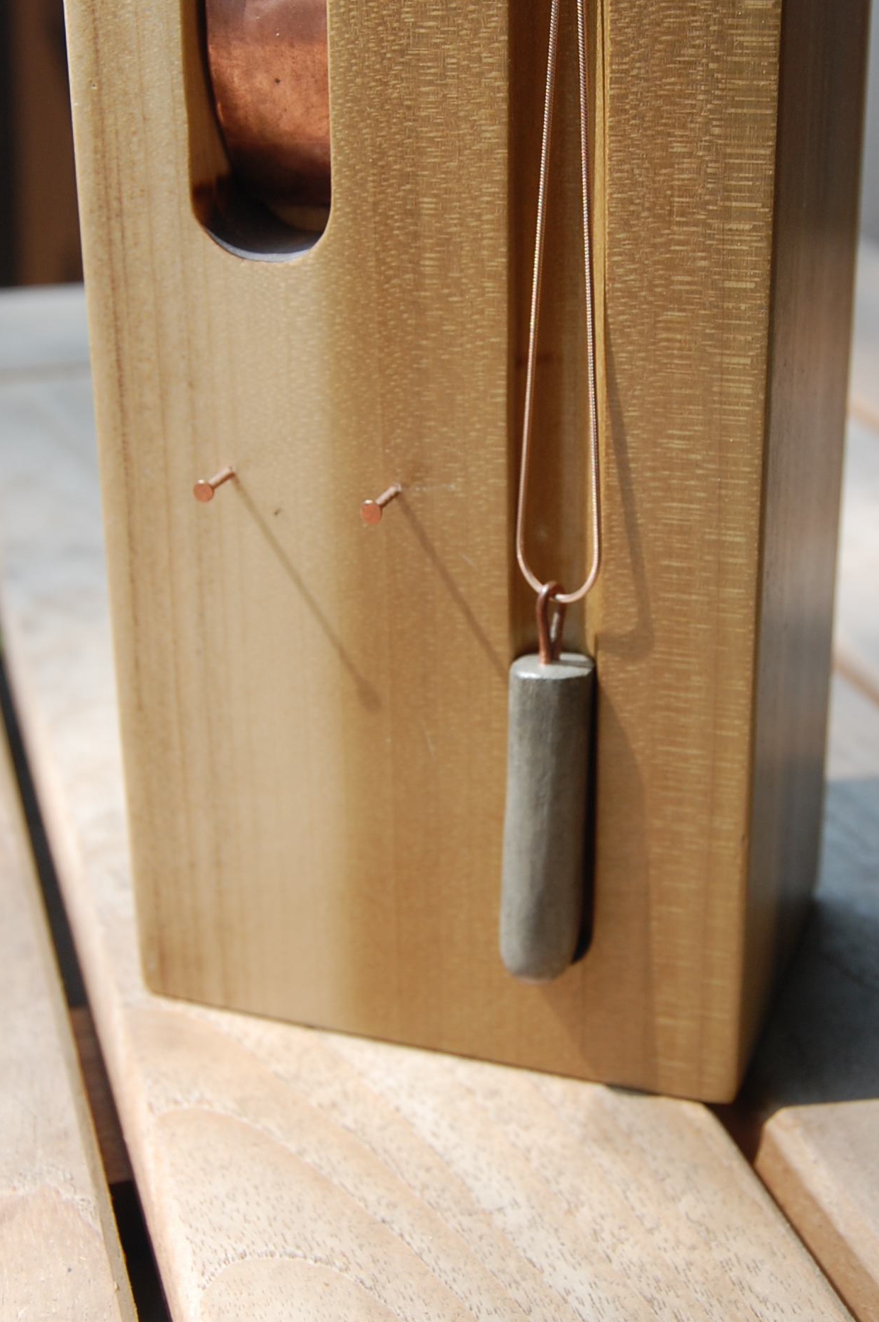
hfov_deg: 23.3
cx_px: 512
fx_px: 2128
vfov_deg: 34.4
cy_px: 537
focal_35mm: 58
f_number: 5.6
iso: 200
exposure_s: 1/125
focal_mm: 24
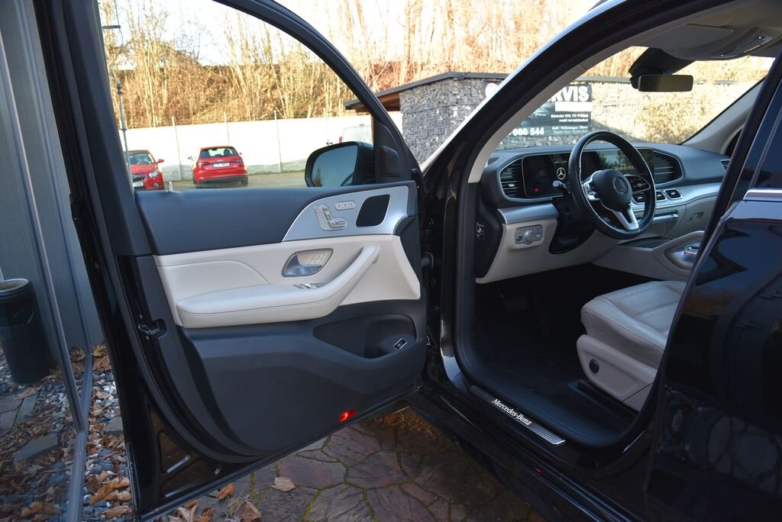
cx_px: 391
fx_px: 522
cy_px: 261
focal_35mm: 24
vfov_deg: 53.2
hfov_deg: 73.7
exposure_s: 1/125
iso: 500
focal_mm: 24
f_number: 5.6
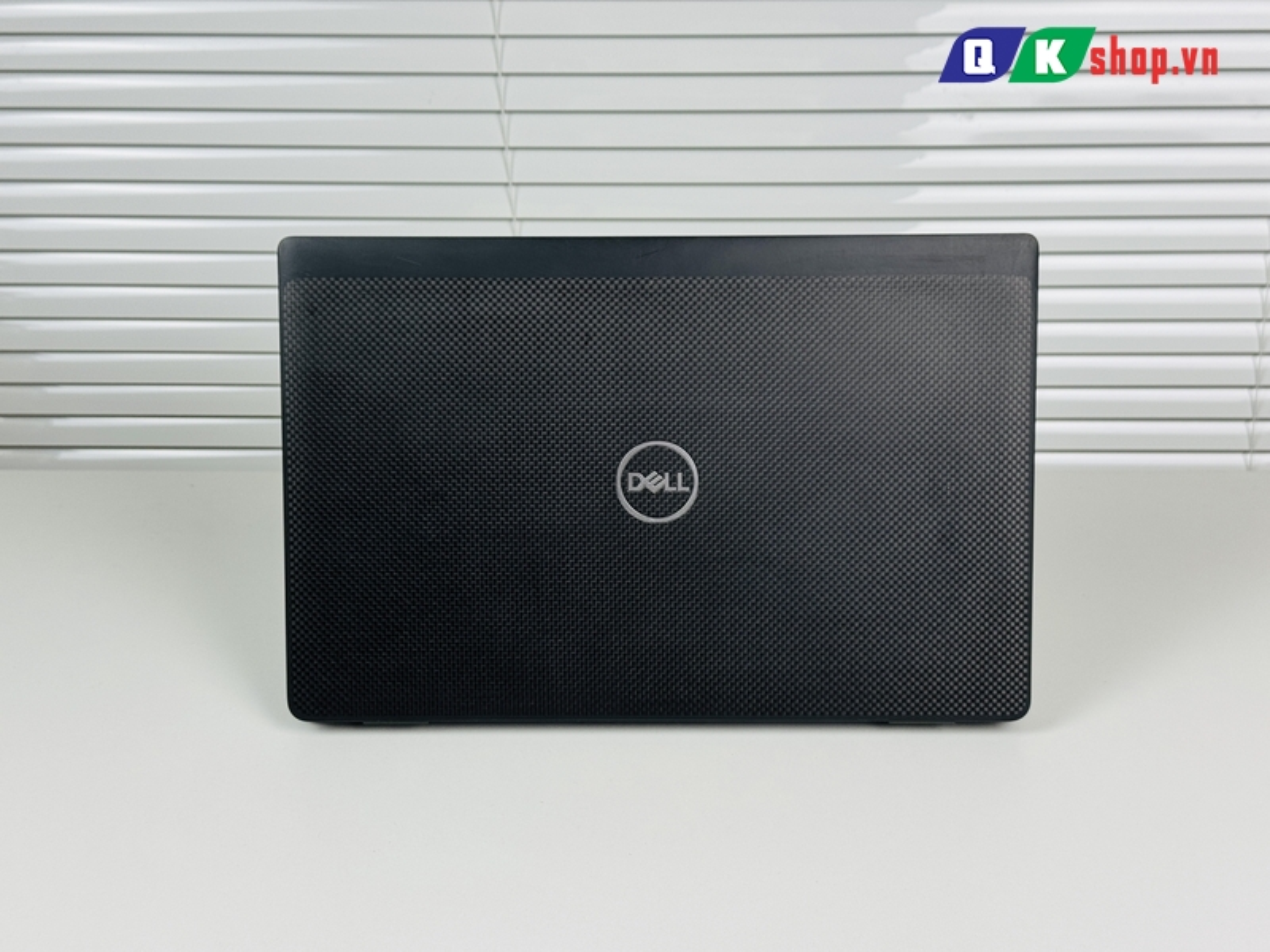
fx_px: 1761
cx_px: 635
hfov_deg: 39.7
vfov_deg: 30.3
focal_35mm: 48
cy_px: 476
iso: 50
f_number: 1.78
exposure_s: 1/121
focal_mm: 6.76
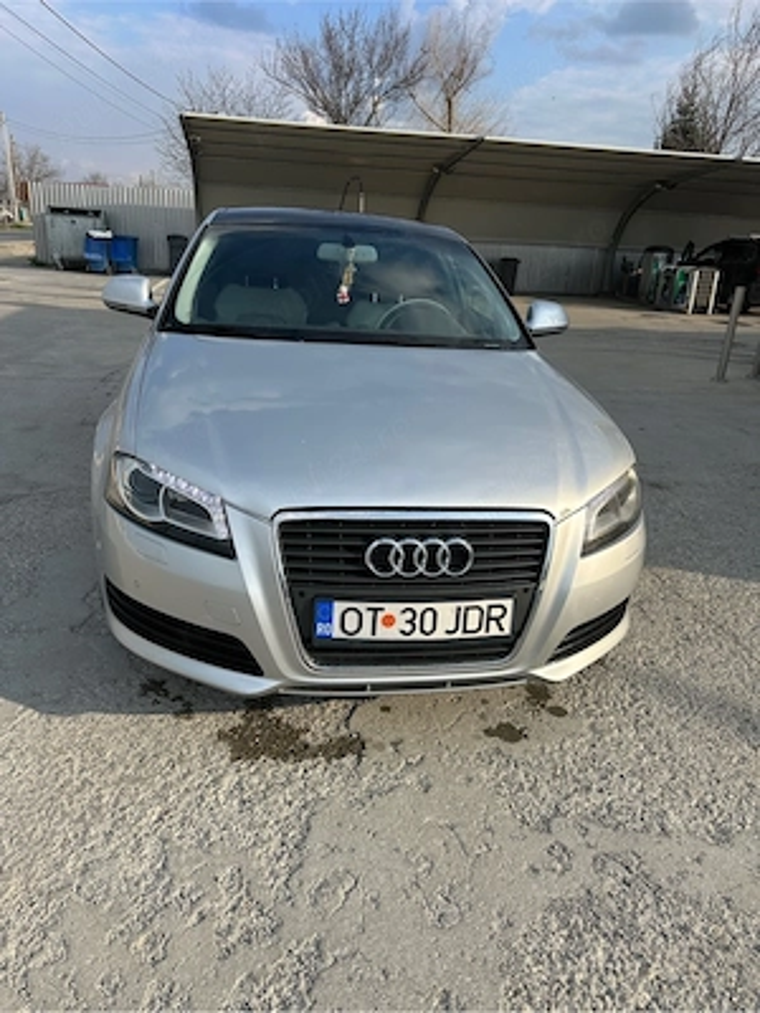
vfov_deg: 71.6
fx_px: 703
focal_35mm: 24
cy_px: 506
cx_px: 380
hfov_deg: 56.8
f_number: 1.78
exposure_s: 1/2809
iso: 80
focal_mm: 6.86
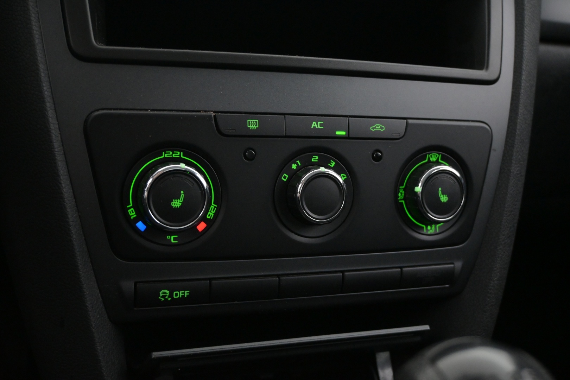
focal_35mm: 38
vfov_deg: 35.5
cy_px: 190
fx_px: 594
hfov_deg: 51.3
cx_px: 285
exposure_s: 1/40
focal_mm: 25
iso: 3200
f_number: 4.2
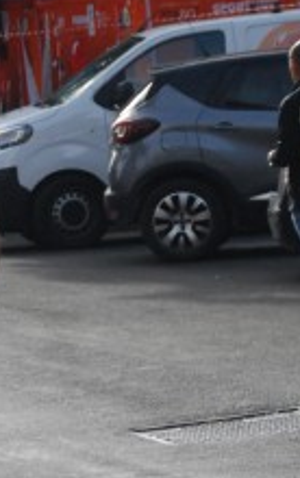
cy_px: 315
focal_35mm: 292
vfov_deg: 7.2
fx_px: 3810
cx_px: 10
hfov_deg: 4.5
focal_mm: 70
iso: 1000
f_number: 5.6
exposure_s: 1/1250
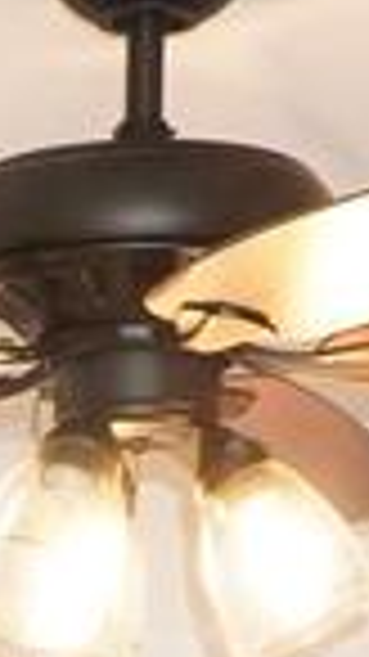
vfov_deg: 7.7
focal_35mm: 248
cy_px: 1868
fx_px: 4319
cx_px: -315
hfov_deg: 4.8
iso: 2000
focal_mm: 16
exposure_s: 1/60
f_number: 8
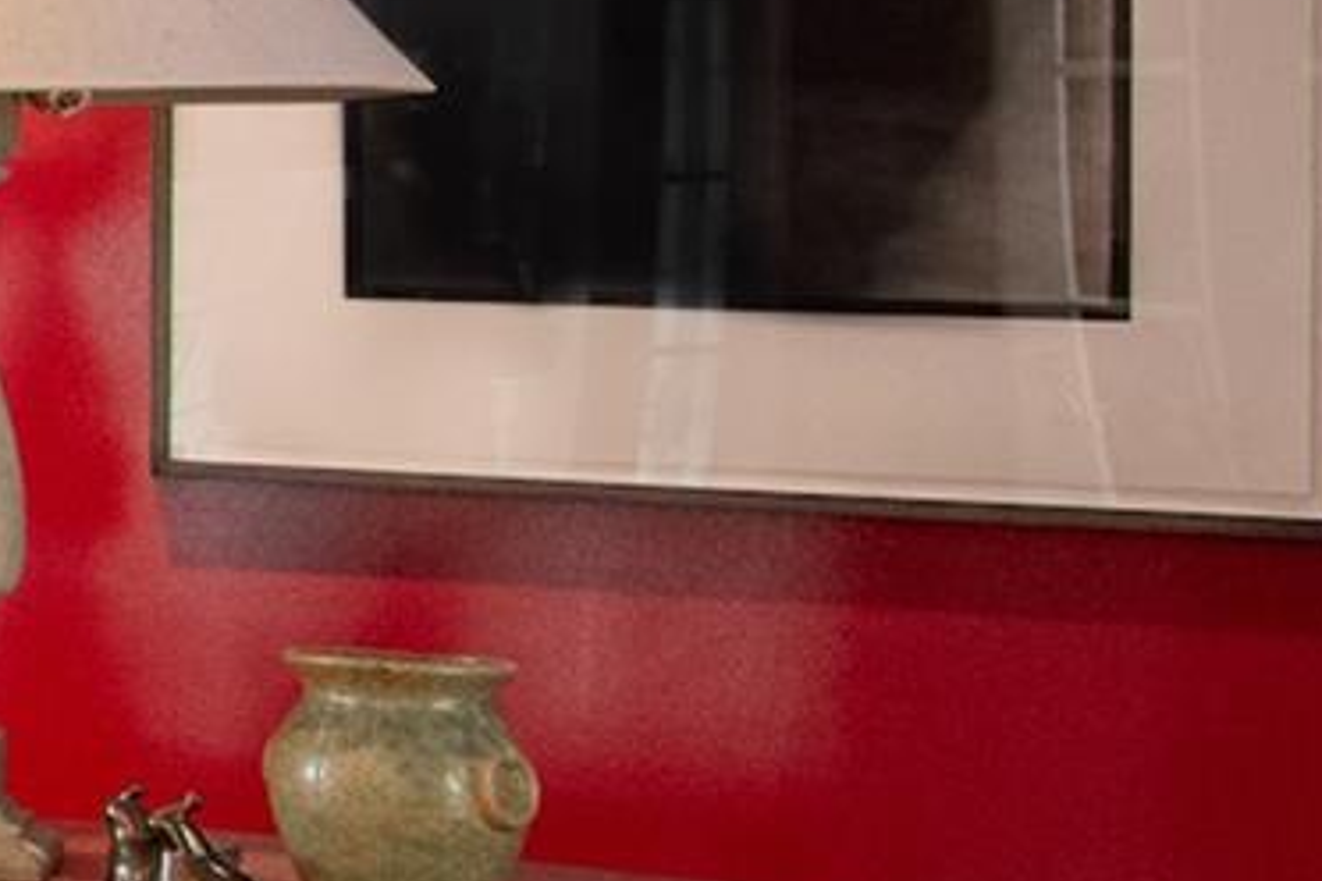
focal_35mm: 91
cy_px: 378
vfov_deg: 15.1
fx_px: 3332
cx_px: -2125
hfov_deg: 13.4
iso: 800
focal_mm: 11
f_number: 8
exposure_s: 1/20
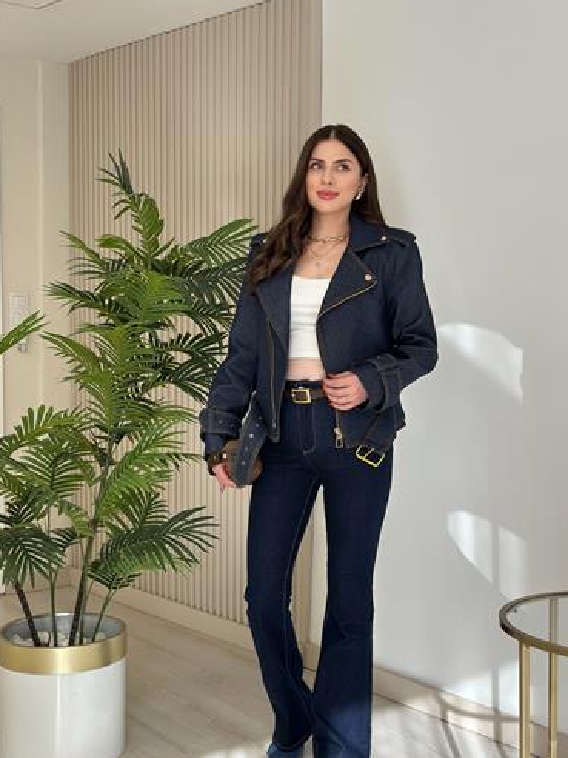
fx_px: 1138
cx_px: 303
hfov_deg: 28.0
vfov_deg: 36.8
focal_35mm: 52
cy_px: 398
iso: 80
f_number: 1.78
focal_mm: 6.86
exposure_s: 1/437
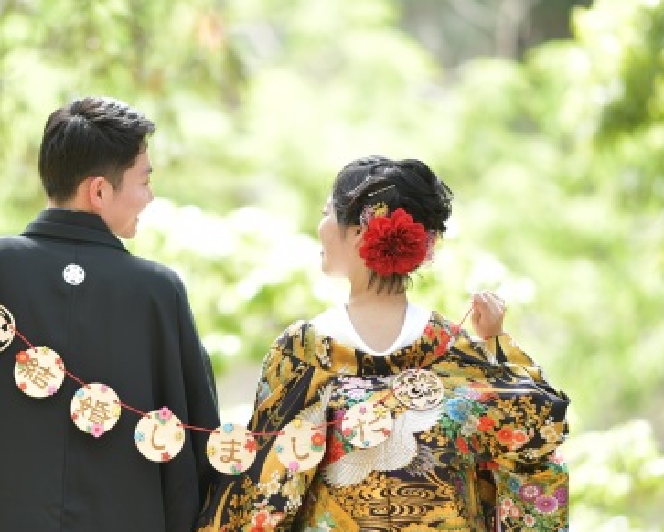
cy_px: 279
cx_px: 172
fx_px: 4268
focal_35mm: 217
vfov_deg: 7.1
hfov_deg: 8.9
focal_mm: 105
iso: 100
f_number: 1.4
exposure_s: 1/320
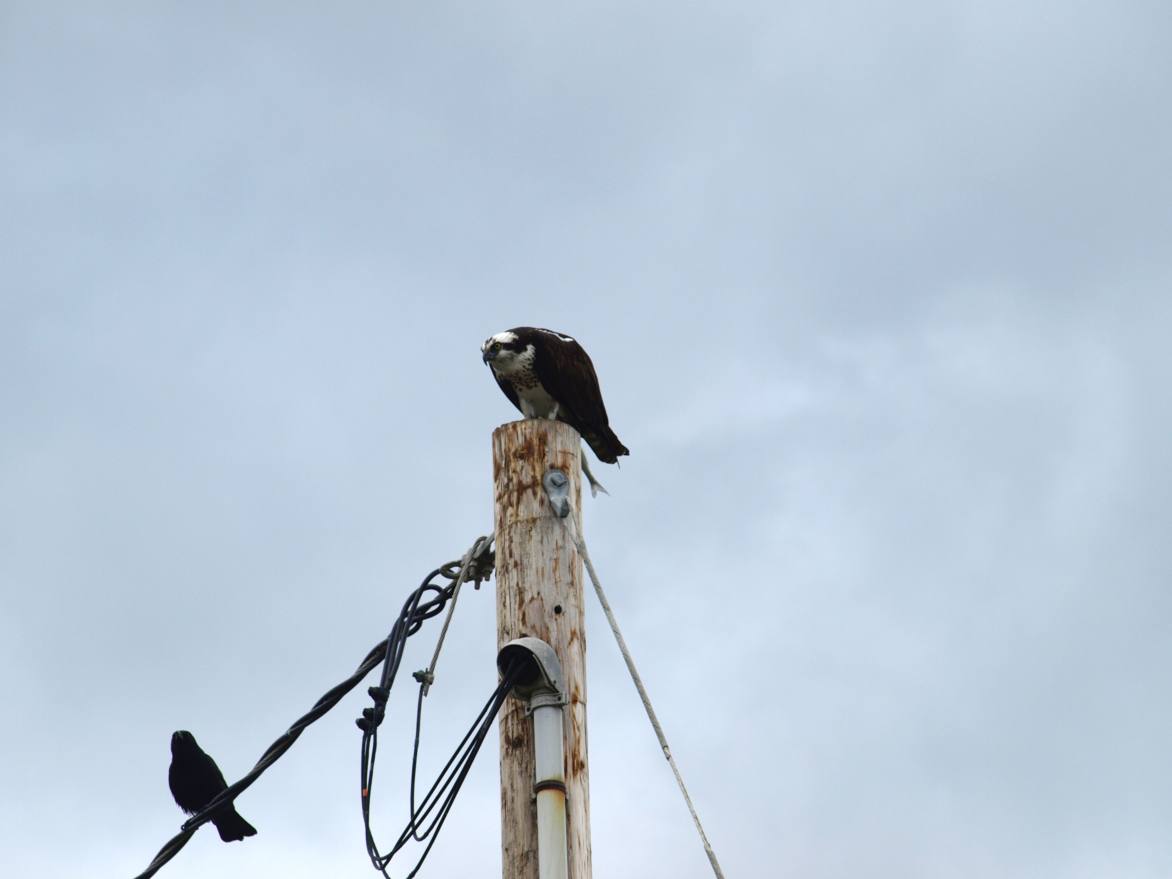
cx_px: 586
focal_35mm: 300
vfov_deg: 5.0
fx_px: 10157
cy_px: 440
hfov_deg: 6.6
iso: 100
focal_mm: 150
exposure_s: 1/320
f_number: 7.1
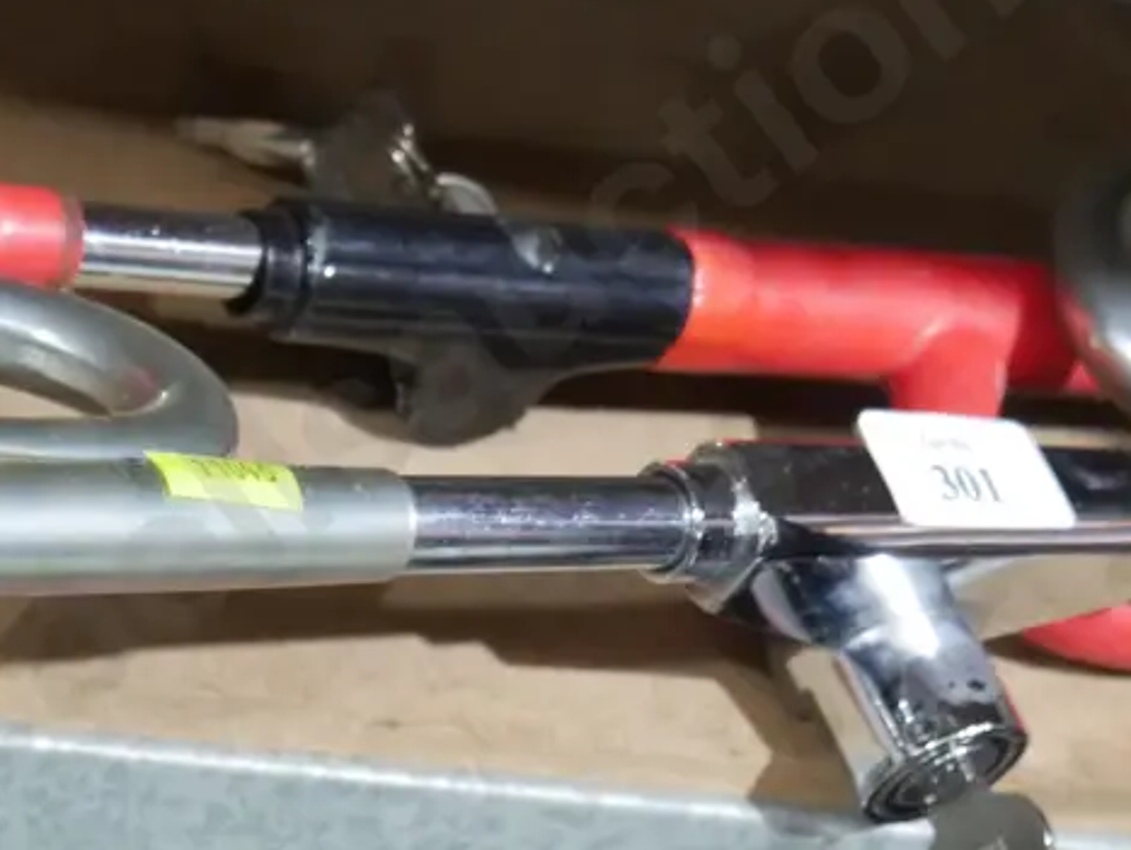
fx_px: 3008
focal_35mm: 92
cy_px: 280
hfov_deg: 21.3
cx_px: 559
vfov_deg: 16.0
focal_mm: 21
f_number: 4.6
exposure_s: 1/60
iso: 2500
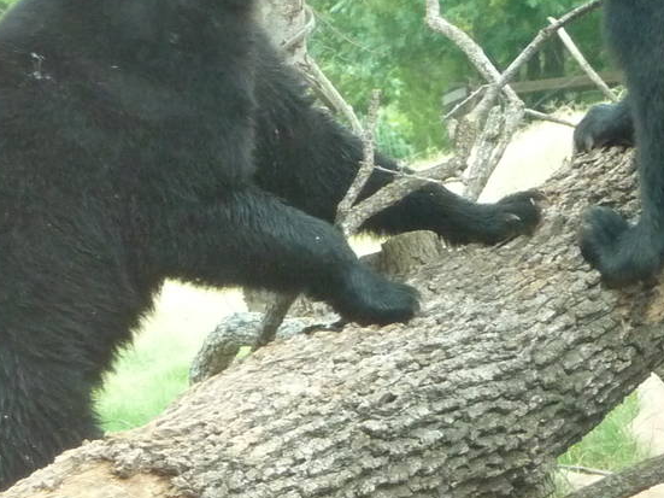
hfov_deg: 4.0
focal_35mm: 494
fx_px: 9474
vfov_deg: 3.0
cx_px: 583
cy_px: 33
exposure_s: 1/125
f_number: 4.8
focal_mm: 29.1
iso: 400
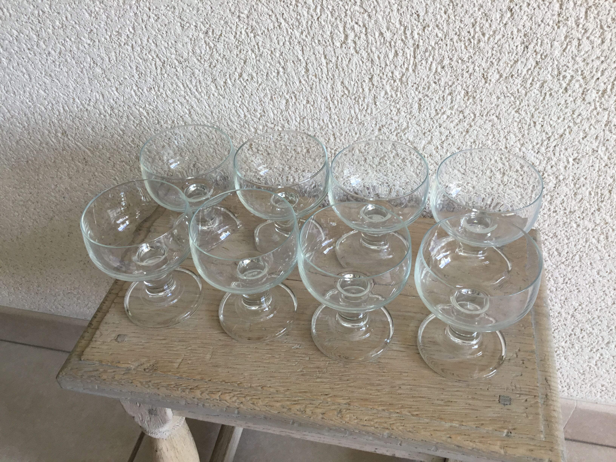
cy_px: 231
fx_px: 552
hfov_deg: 58.4
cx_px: 308
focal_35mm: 31
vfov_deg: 45.4
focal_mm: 3.3
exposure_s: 1/50
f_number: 2.4
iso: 32
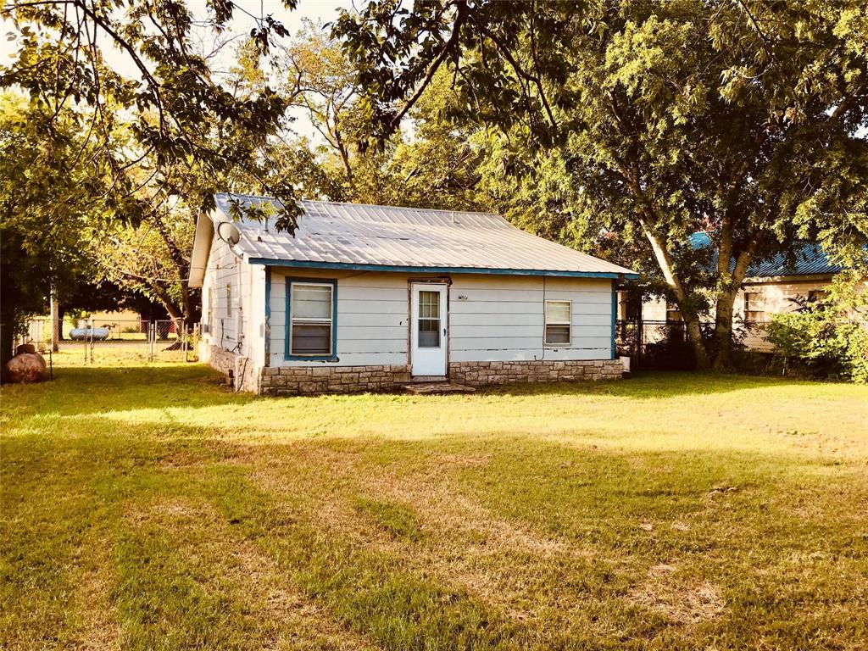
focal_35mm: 28
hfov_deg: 63.4
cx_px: 434
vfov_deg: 49.7
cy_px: 326
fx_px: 702
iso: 20
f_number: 1.8
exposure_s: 1/587
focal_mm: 3.99
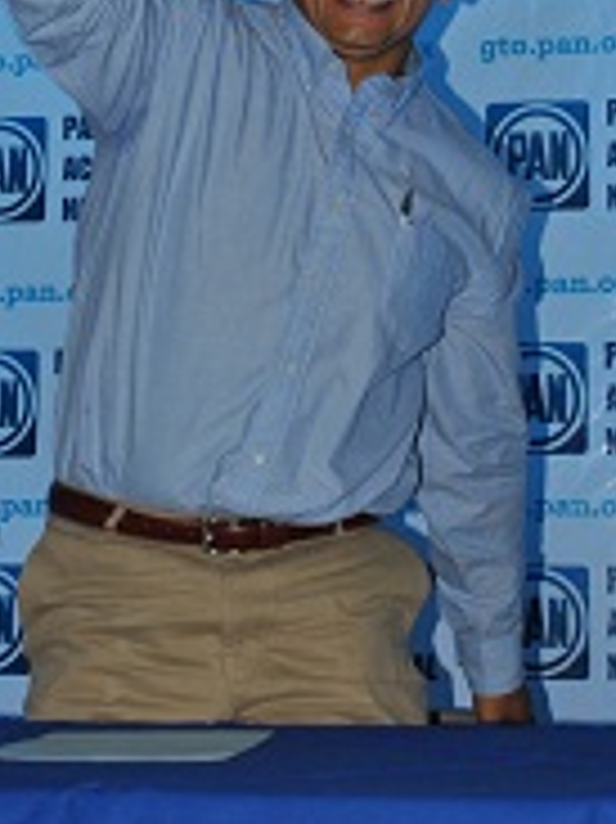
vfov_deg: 16.3
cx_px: 268
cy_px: 162
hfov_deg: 12.3
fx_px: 2851
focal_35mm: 120
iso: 200
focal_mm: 38
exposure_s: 1/60
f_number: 5
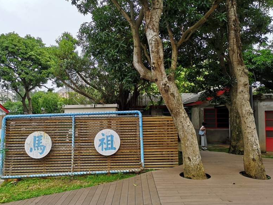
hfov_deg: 63.4
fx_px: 221
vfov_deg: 49.8
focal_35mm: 28
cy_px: 105
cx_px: 135
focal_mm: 3.95
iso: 50
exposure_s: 1/842
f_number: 1.8
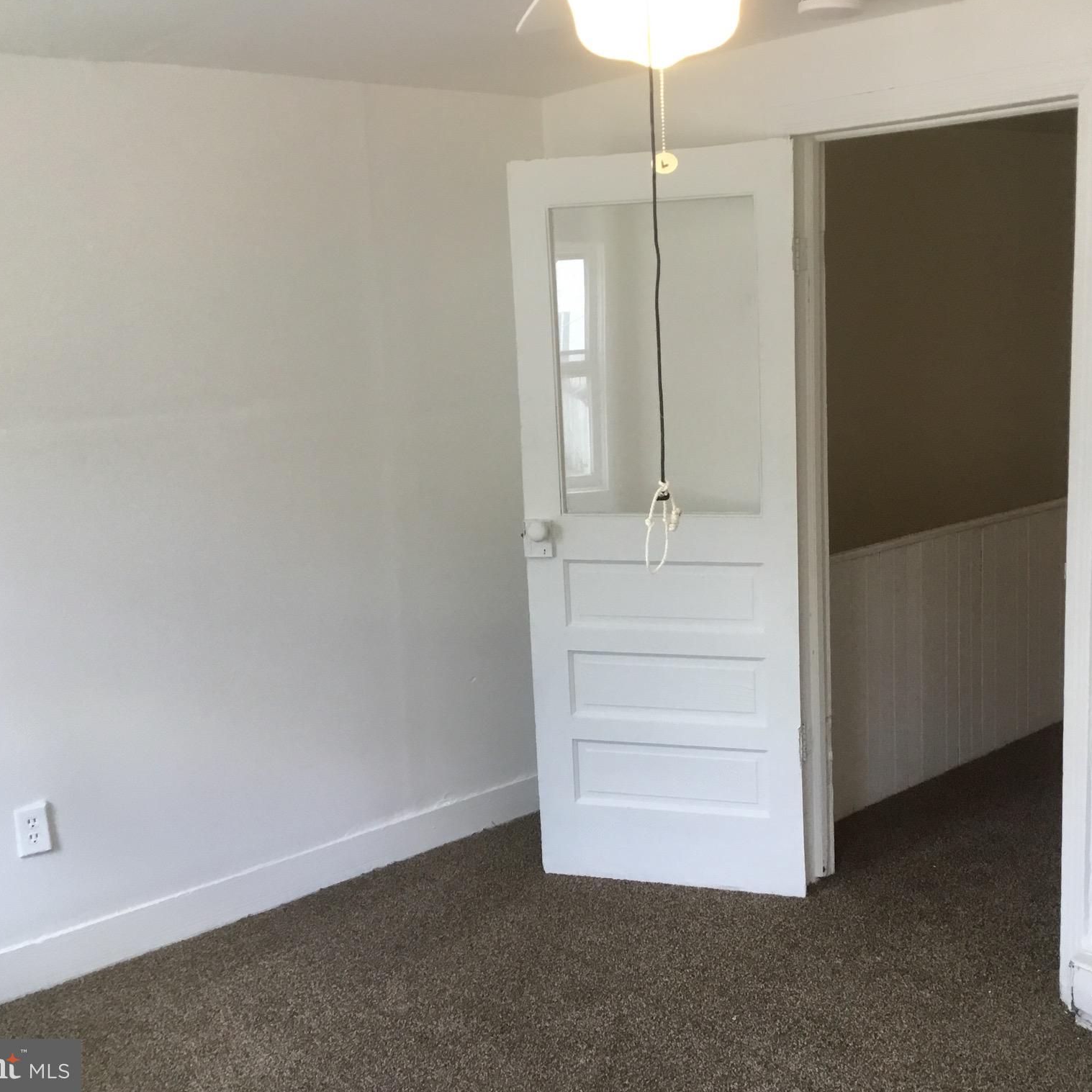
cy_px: 545
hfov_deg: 44.8
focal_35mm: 37
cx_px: 638
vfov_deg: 44.9
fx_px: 1321
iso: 40
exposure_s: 1/30
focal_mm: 3.3
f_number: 2.4
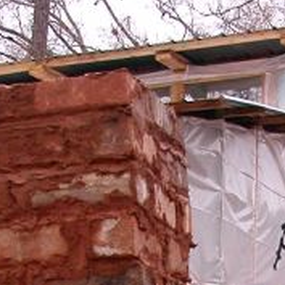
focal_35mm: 118
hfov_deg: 14.8
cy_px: 464
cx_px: 163
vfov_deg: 13.6
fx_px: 1099
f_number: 2.7
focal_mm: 5.6
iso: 100
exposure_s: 1/54
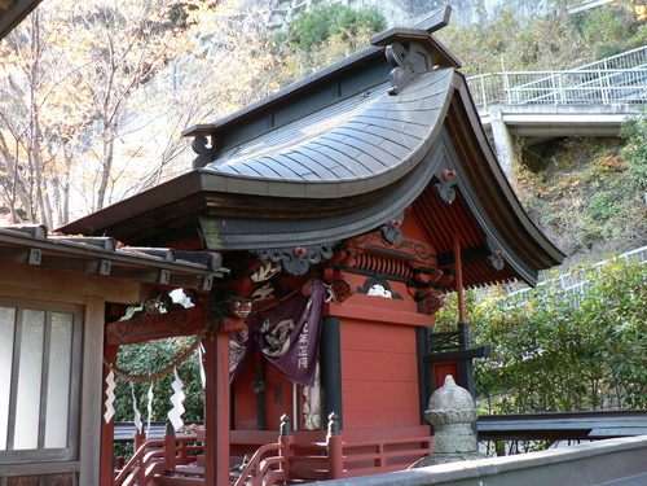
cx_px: 324
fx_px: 673
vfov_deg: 39.7
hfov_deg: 51.4
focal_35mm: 36
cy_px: 243
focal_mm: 6
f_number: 2.8
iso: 80
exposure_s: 1/30
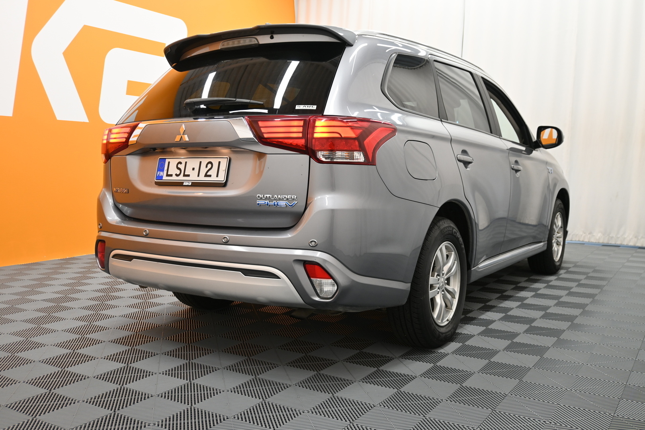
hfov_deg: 56.1
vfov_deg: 39.1
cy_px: 215
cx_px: 322
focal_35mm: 34
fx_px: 605
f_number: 4
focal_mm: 22.5
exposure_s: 1/40
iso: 400
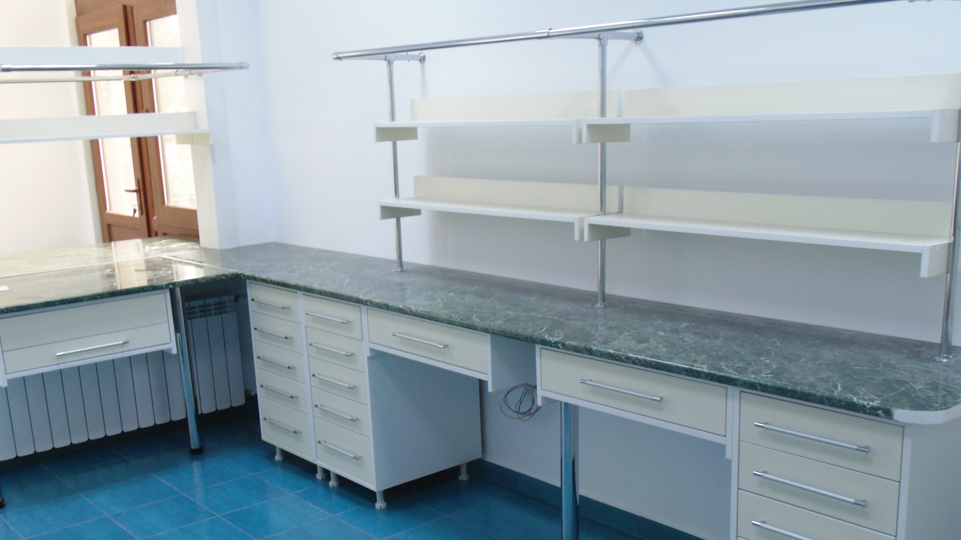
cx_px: 470
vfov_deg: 30.9
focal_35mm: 38
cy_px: 363
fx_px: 968
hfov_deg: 52.8
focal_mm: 6.1
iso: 250
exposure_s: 1/30
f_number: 3.3
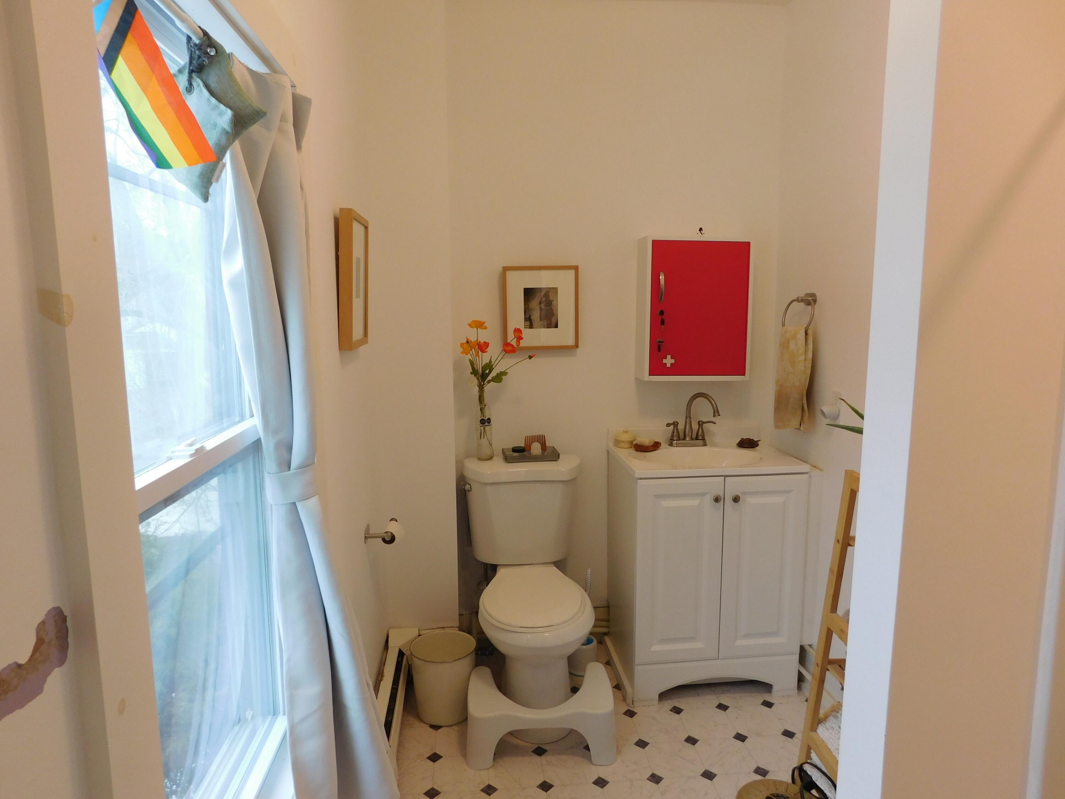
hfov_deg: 73.9
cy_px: 400
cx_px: 532
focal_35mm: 23
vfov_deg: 58.9
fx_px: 708
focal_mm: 4
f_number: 3
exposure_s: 1/50
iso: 125
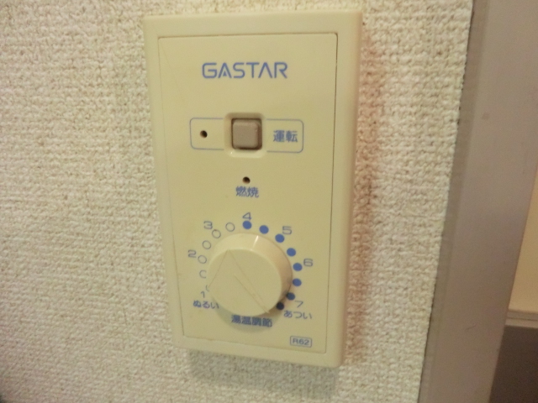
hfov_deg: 71.6
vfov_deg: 56.8
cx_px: 269
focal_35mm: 24
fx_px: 373
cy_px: 202
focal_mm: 4.3
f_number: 3.2
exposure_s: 1/60
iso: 640
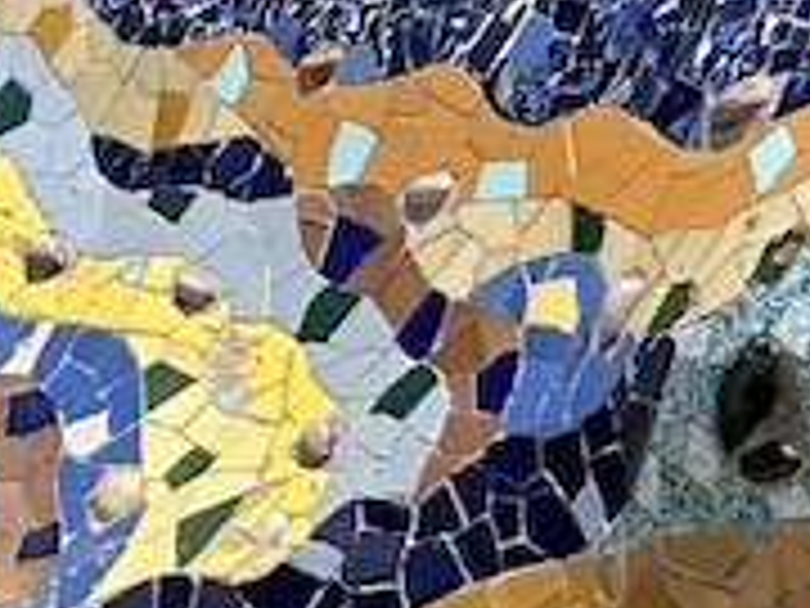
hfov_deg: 10.4
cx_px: -356
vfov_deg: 8.0
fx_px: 4329
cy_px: 122
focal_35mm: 185
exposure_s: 1/6993
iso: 50
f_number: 1.5
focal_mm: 5.7
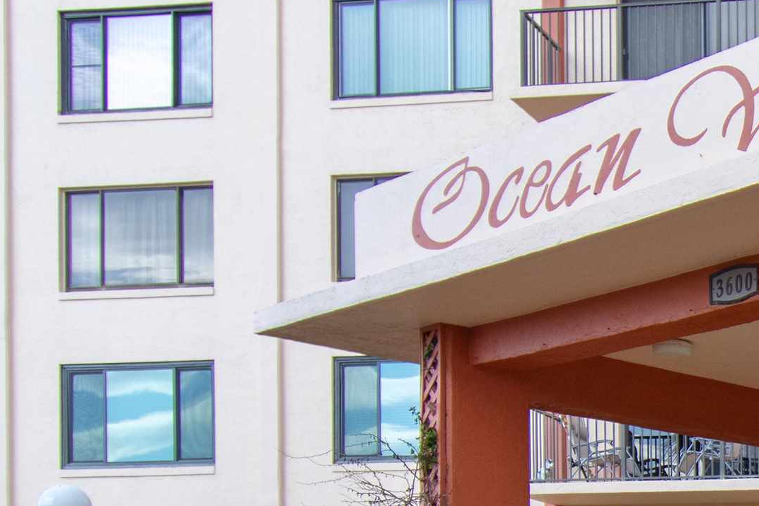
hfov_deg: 26.3
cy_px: 662
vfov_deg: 19.8
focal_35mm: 63
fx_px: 1328
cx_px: 1029
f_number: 5.3
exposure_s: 1/400
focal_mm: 15
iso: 400
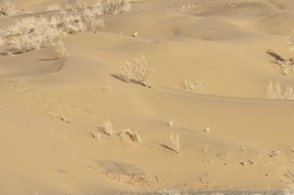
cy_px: 54
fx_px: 2561
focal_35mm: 314
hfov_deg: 6.6
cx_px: 186
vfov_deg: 4.4
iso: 200
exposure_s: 1/400
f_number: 10
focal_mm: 200
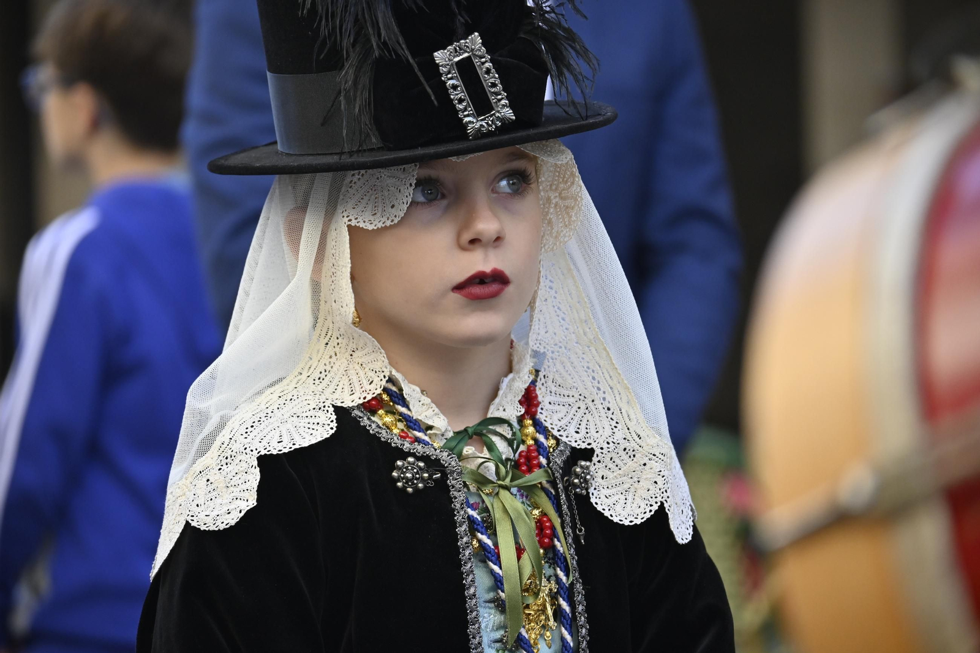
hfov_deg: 7.6
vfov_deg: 5.1
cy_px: 326
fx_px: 7348
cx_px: 490
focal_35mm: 270
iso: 800
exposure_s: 1/500
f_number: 5.6
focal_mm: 180
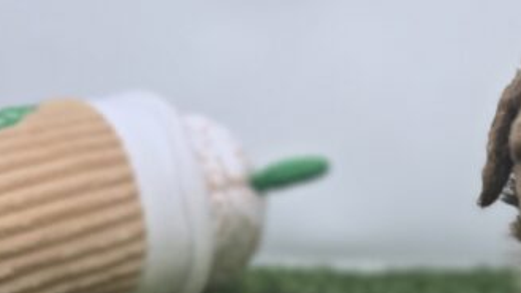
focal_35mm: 78
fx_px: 1077
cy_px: 342
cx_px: 648
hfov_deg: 24.3
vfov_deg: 15.0
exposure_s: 1/120
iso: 50
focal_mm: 6.3
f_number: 1.7
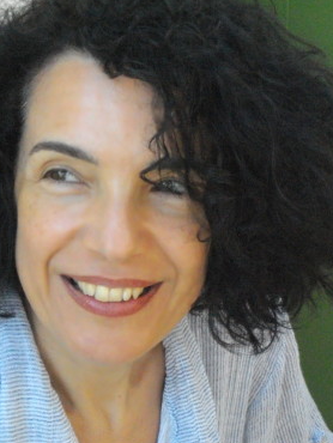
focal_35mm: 127
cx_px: 87
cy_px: 222
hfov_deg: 11.7
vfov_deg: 15.5
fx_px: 1627
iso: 800
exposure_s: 1/80
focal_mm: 17.1
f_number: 5.2
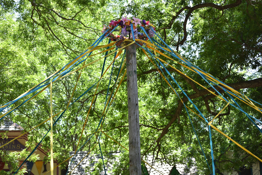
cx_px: 131
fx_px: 510
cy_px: 88
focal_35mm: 70
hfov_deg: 28.8
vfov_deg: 19.5
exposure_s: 1/160
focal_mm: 70
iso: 100
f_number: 5
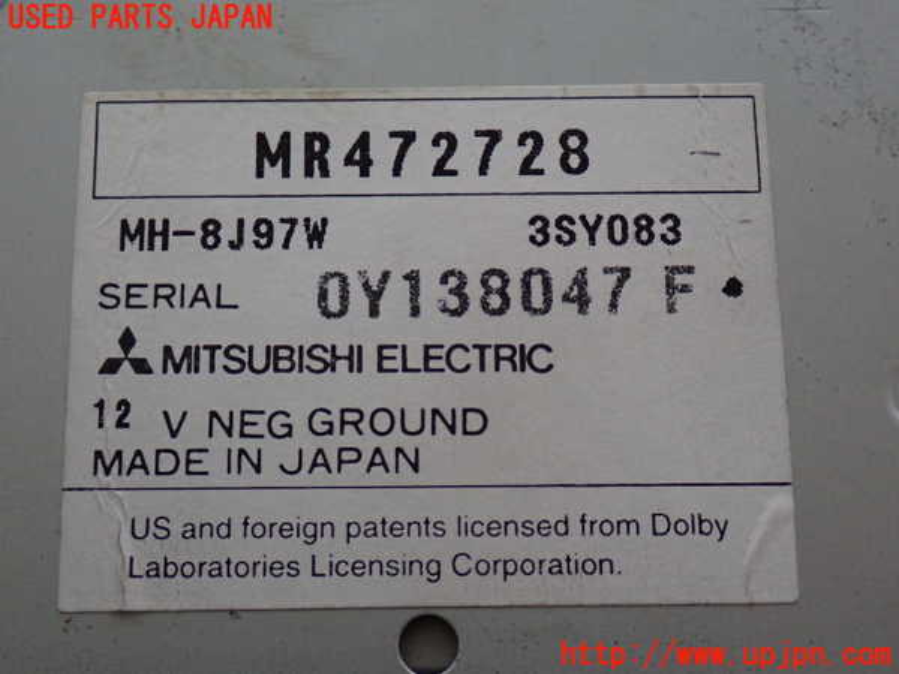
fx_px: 1740
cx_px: 450
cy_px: 337
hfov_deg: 29.0
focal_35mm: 67
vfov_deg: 21.9
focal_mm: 11.88
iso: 640
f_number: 3.8
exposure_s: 1/60
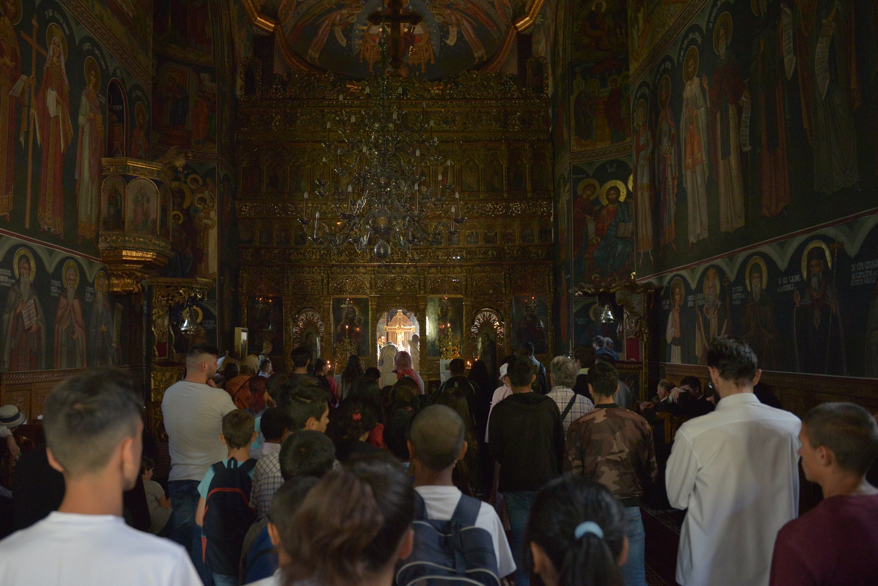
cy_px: 315
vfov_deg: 49.5
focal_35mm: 26
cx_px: 414
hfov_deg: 69.3
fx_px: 634
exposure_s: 1/125
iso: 3200
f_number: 2.8
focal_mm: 24
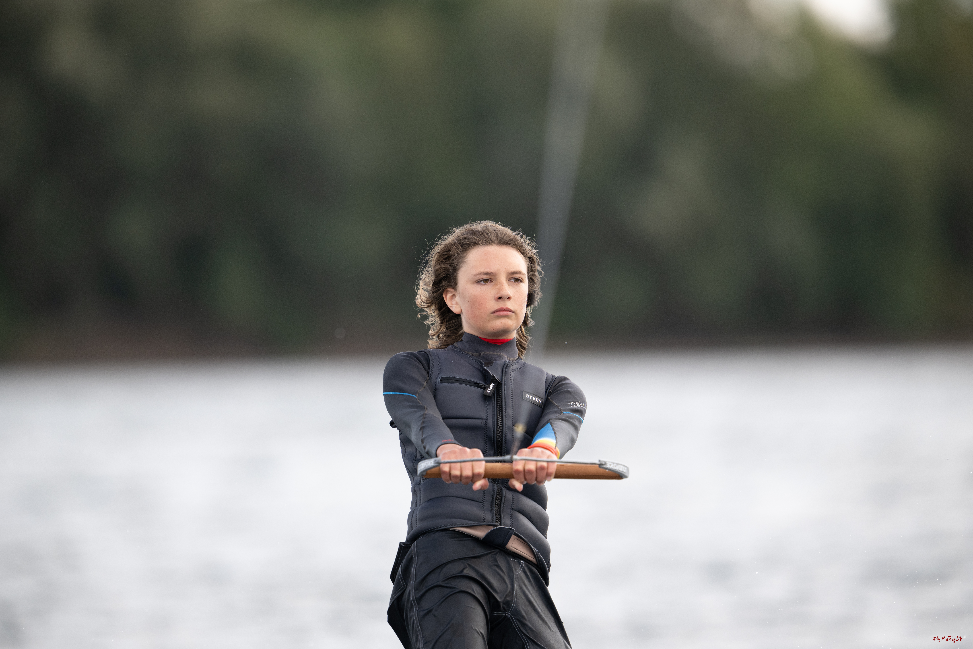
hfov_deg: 5.2
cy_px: 324
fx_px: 10810
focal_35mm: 400
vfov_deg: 3.4
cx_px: 486
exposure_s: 1/1600
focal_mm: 400
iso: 320
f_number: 3.5
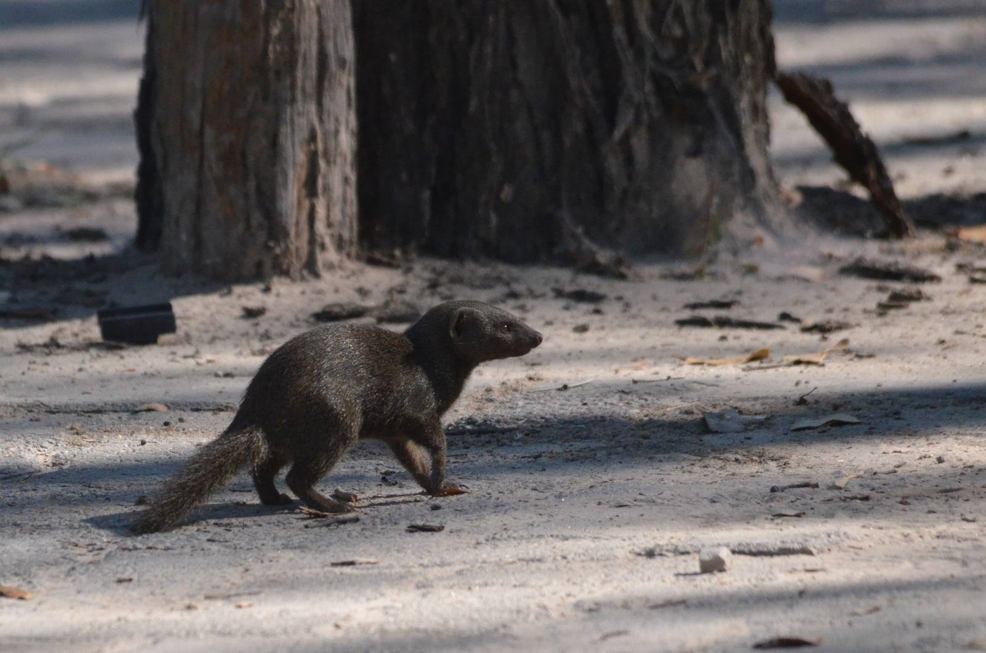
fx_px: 20501
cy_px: 326
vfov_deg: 1.8
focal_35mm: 750
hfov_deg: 2.8
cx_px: 493
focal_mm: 500
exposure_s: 1/4000
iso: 2500
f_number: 8
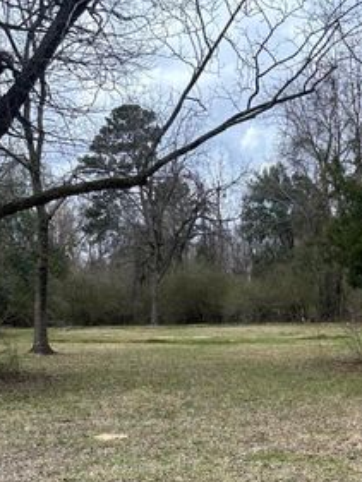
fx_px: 794
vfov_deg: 31.1
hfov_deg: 24.9
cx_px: 323
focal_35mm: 57
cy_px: 488
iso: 80
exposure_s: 1/1393
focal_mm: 6.86
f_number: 1.78
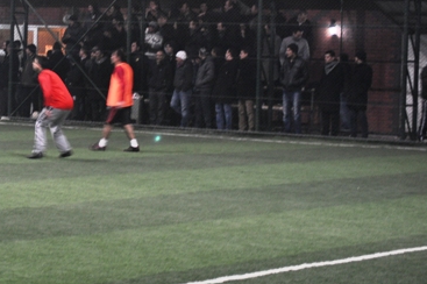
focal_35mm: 144
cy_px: 76
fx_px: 1705
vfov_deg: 9.5
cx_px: 66
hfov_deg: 14.2
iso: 800
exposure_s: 1/15
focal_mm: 55
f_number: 4
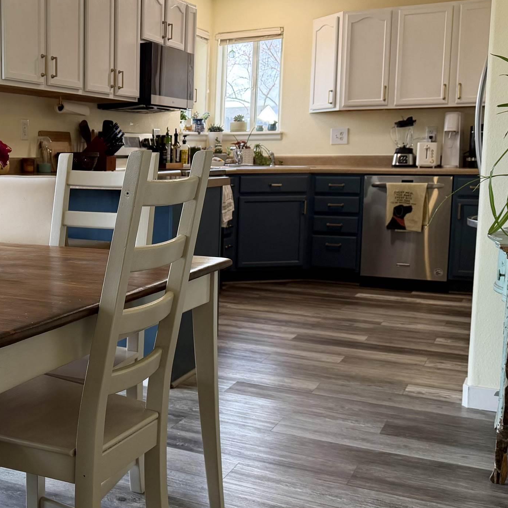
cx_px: 63
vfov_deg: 36.1
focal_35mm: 47
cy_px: 255
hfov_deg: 34.3
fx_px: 780
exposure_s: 1/189
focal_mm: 6.76
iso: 100
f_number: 1.78
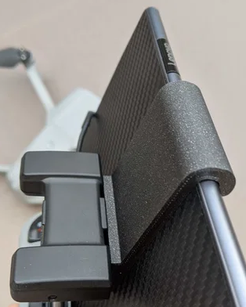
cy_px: 185
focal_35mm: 42
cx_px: 148
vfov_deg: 43.6
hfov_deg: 35.6
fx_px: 382
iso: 76
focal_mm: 4.44
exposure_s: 1/99.9
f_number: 1.8
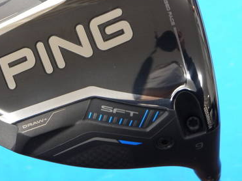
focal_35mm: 145
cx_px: 76
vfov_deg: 10.2
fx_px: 1013
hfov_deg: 13.6
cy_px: 42
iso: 800
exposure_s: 1/50
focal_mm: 42
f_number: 5.6
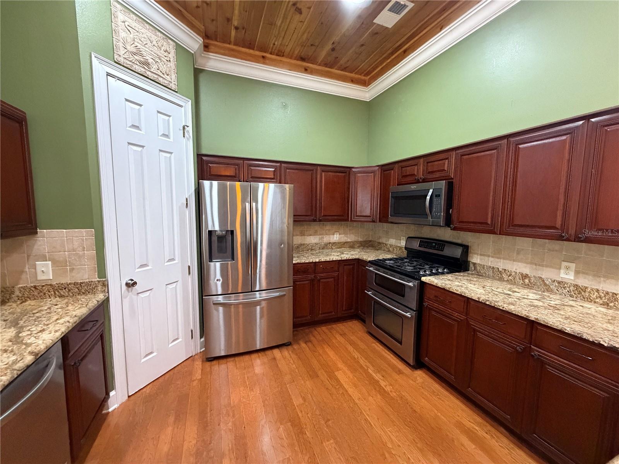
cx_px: 310
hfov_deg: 102.1
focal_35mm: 14
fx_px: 250
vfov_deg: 85.7
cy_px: 232
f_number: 2.2
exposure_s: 1/60
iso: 800
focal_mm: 2.22
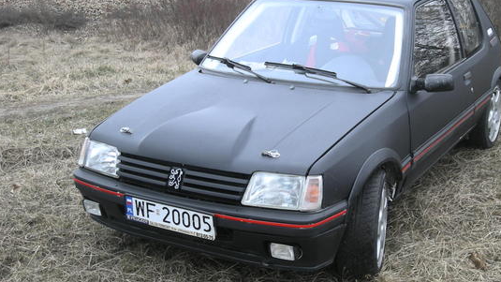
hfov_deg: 36.4
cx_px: 310
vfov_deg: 21.1
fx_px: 757
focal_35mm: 57
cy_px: 151
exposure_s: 1/30
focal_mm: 5.7
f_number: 2.8
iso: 50
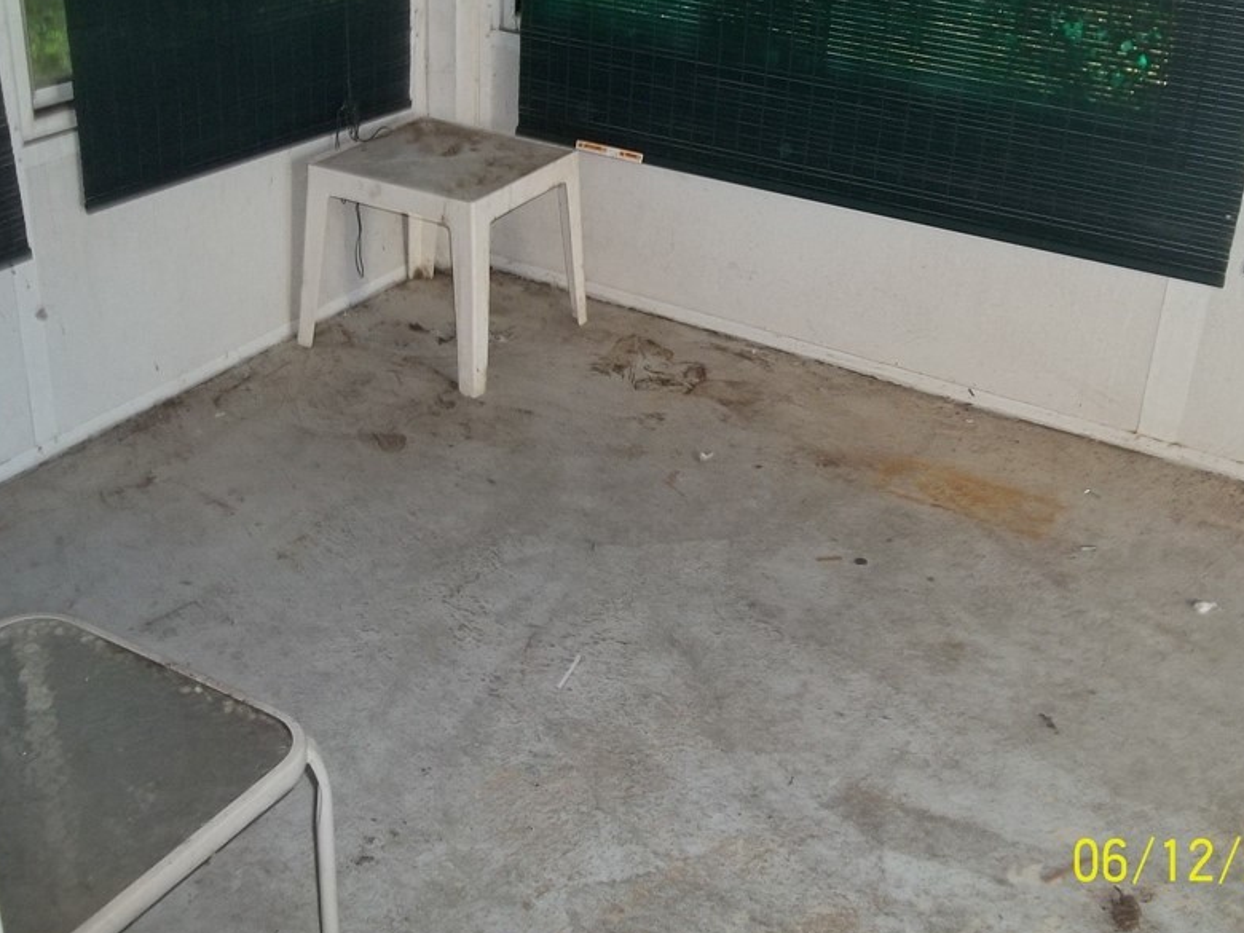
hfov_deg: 44.8
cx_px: 624
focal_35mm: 42
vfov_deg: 34.3
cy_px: 394
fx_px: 1509
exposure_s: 1/30
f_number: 2.9
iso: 160
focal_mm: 5.7
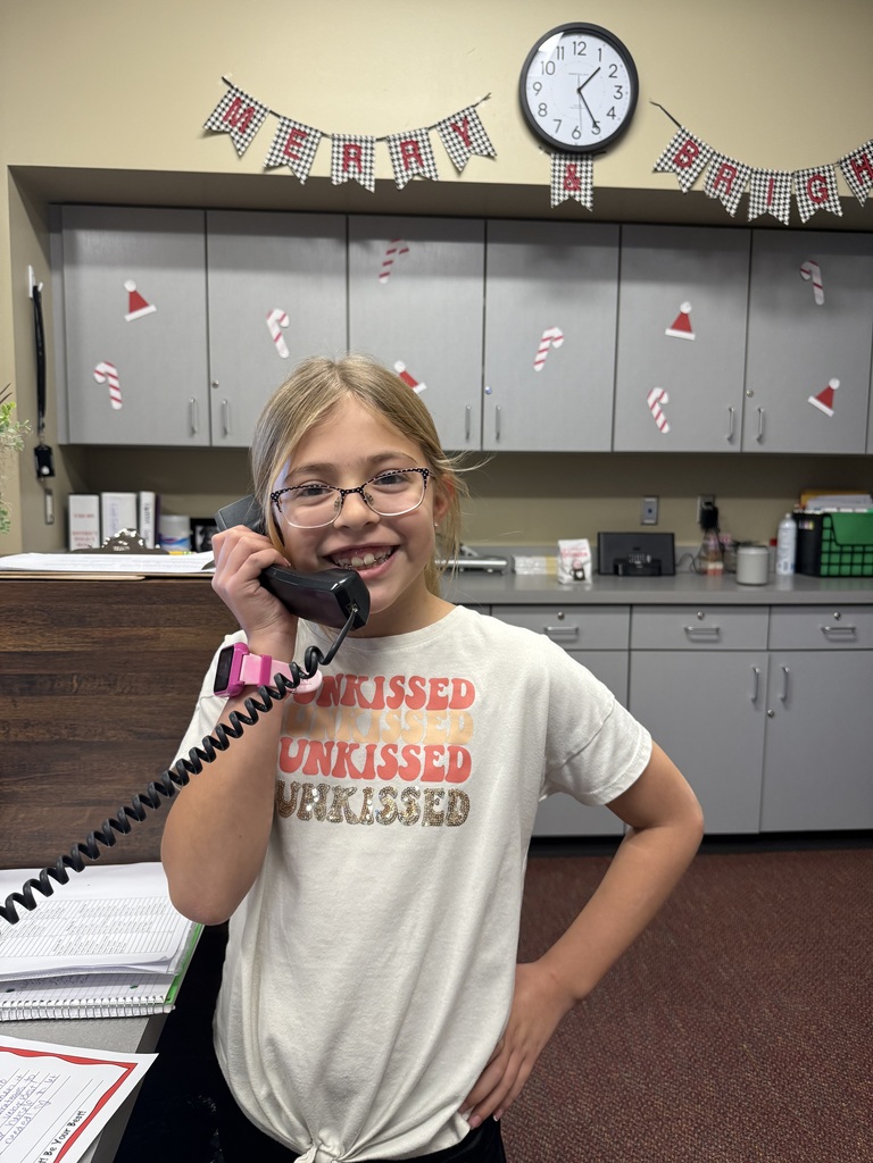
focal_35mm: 24
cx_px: 436
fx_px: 807
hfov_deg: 56.8
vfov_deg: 71.6
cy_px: 582
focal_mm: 6.76
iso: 200
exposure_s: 1/103
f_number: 1.78
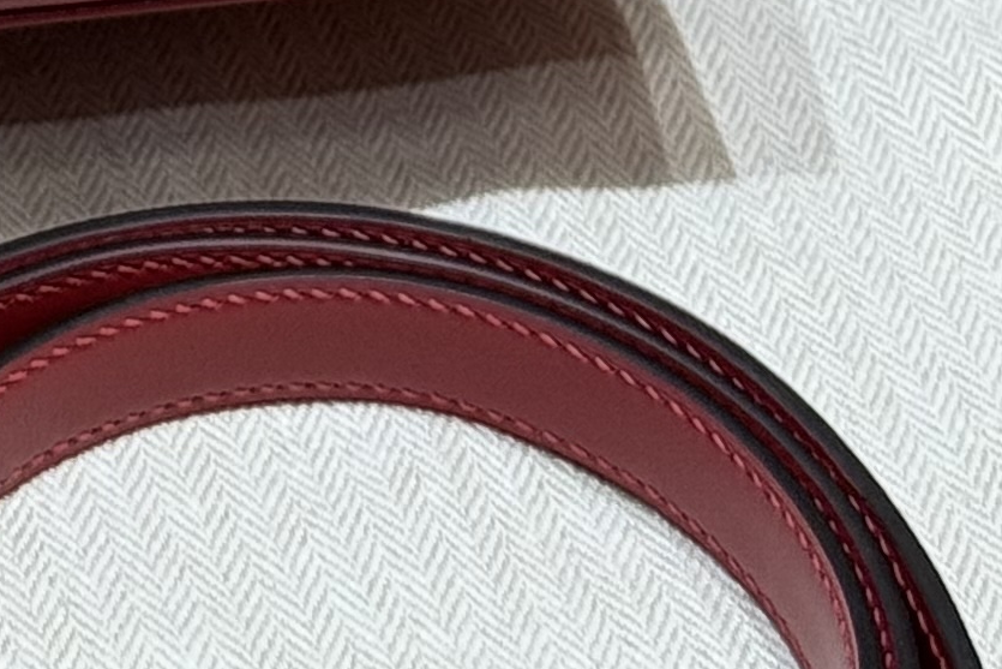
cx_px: -638
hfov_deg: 8.3
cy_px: -1264
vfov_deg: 5.4
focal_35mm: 241
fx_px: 6709
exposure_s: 1/77
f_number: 1.78
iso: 100
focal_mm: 6.76
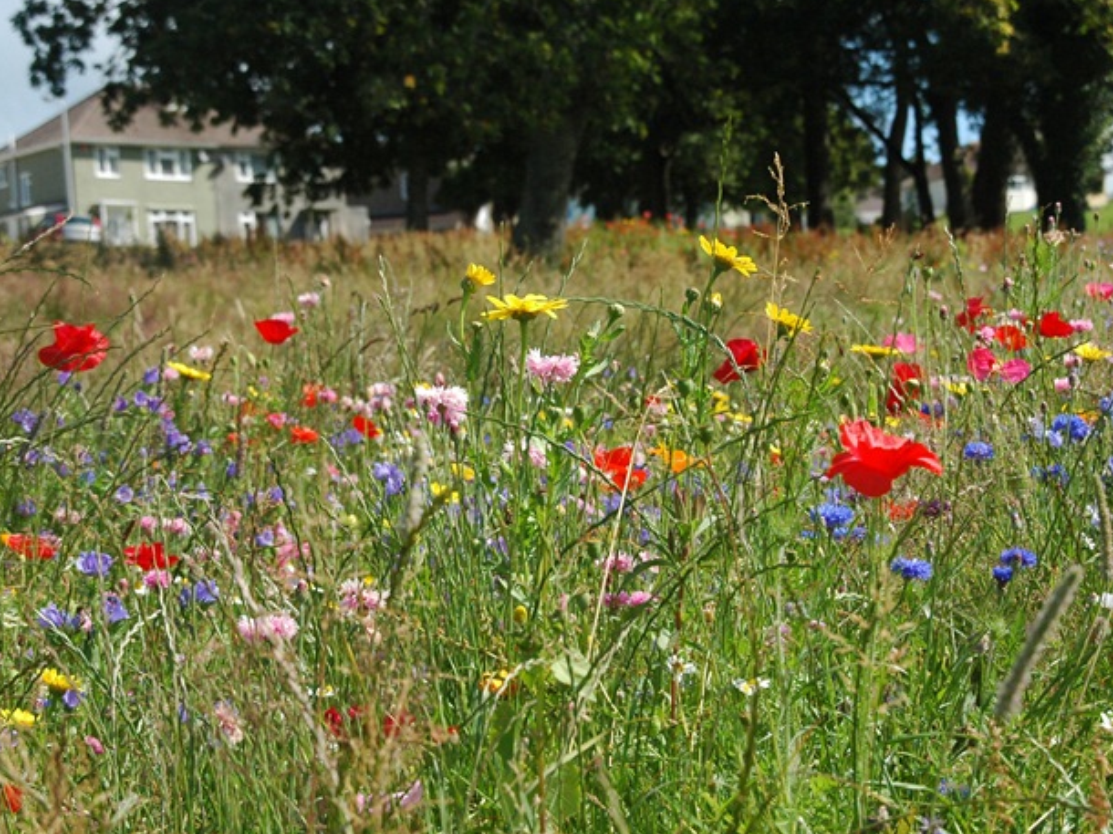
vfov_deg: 17.0
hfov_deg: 22.5
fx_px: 2796
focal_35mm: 87
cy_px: 422
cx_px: 606
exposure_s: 1/1000
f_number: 8
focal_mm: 46
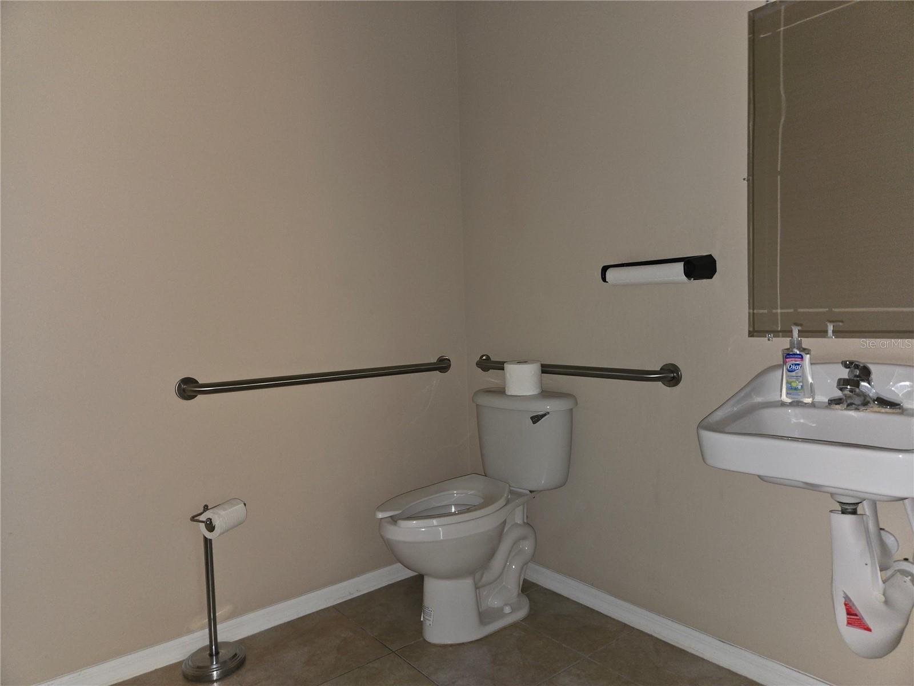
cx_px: 457
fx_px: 607
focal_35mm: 23
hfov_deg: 73.9
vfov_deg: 58.9
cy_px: 343
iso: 125
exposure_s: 1/14
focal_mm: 5.4
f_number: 1.8
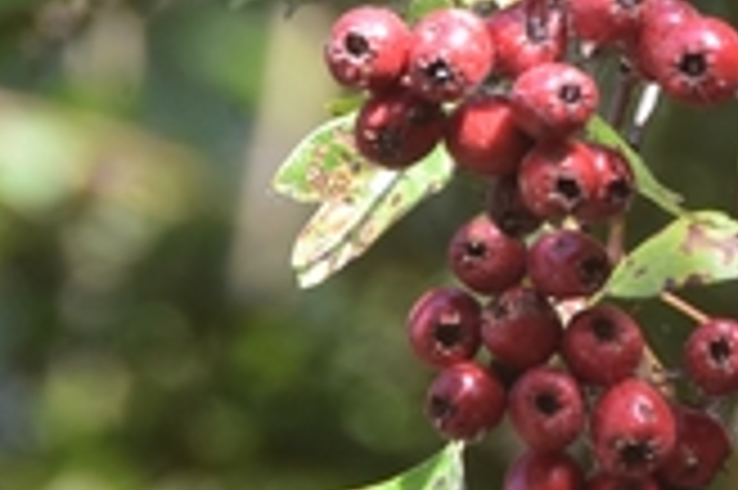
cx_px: 810
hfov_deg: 1.9
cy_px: -27
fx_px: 22466
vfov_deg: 1.3
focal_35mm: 1097
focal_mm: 200
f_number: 10
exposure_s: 1/60
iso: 250
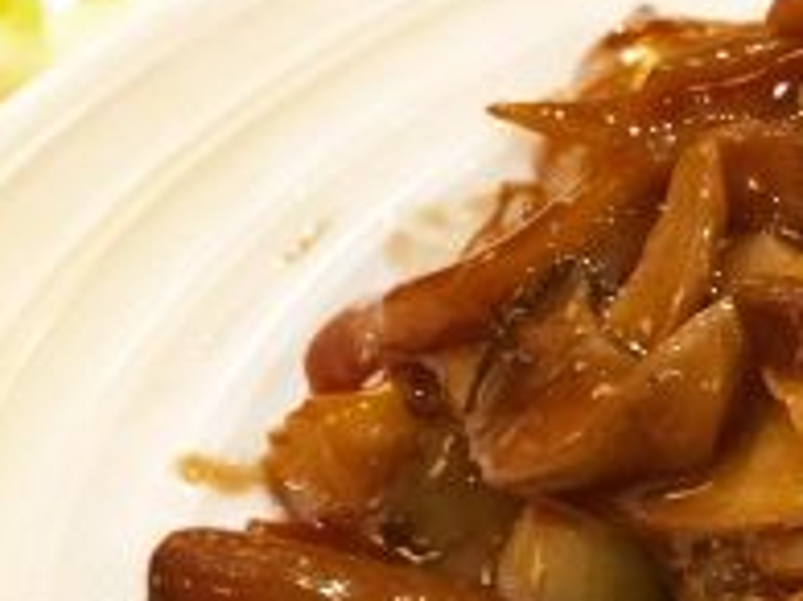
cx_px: 1363
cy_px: 722
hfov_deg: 16.4
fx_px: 2411
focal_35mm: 104
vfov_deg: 13.8
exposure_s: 1/10
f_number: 2.2
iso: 100
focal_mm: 4.15
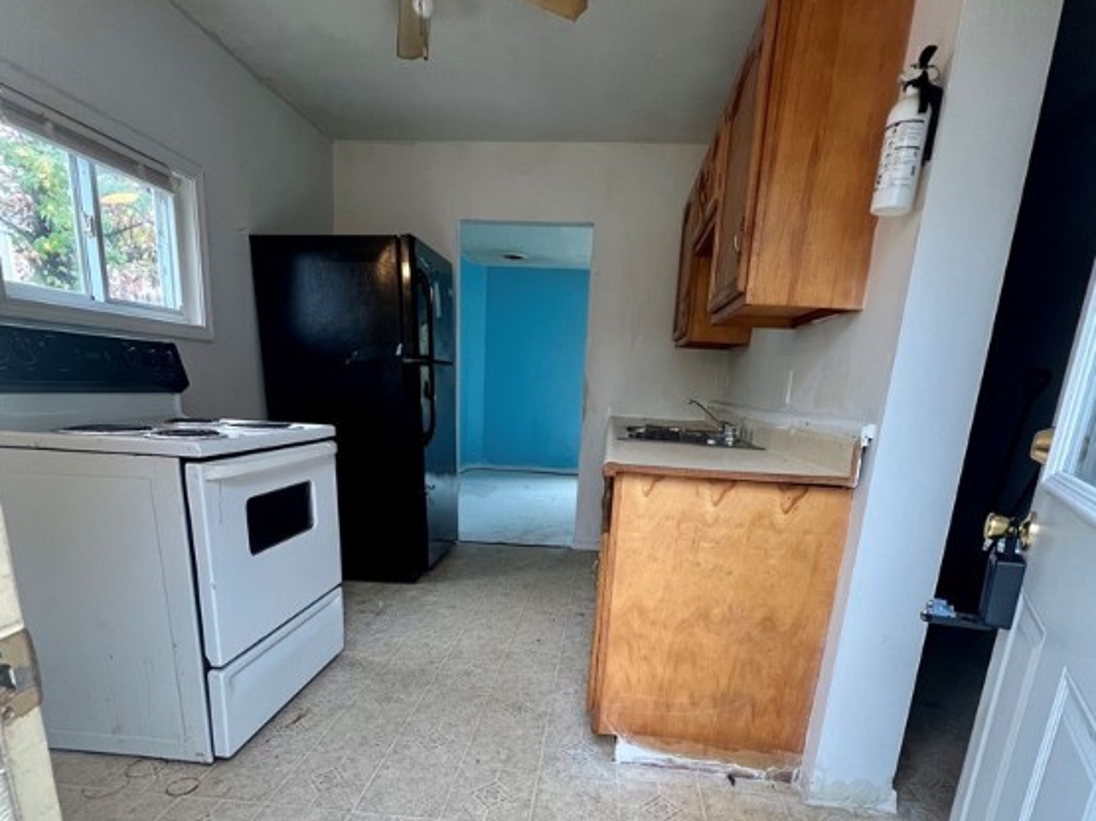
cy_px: 545
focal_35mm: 18
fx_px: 570
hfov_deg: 87.7
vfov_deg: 69.6
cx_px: 563
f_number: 1.8
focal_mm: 1.57
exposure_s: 1/120
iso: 160
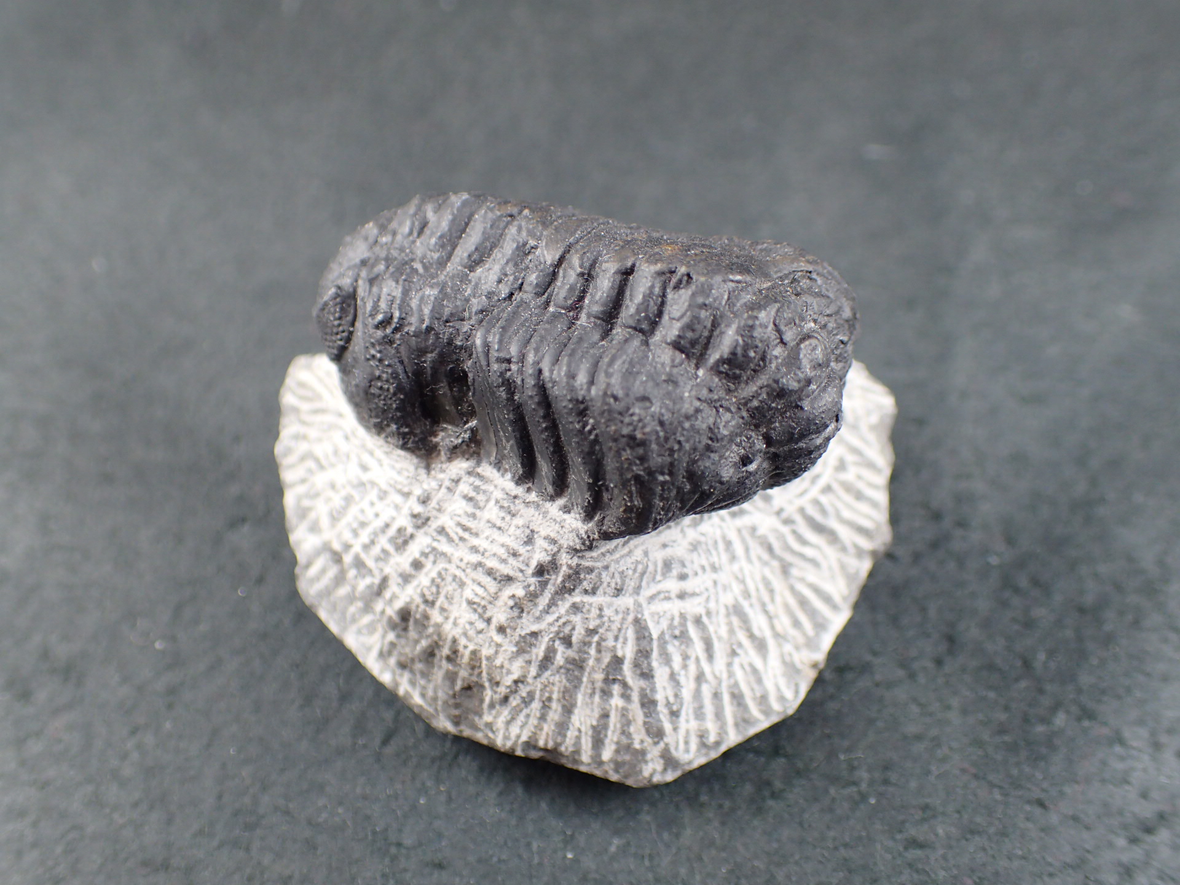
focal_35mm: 35
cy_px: 442
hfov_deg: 52.6
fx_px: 1193
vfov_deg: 40.7
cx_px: 590
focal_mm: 6.42
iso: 200
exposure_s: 1/125
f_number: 2.6
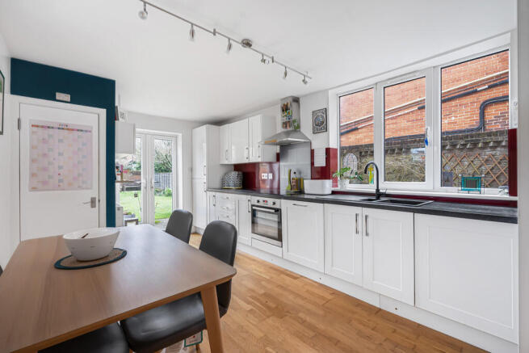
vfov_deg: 73.8
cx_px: 264
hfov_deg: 96.7
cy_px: 176
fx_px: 235
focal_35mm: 16
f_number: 8
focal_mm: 16
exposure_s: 1.6
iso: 100
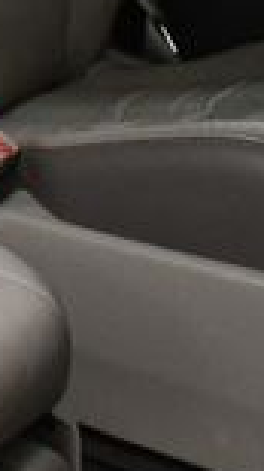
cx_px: -531
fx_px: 1945
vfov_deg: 13.4
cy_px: -79
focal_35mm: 156
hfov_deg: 7.0
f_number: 3.5
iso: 2200
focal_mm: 18
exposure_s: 1/125
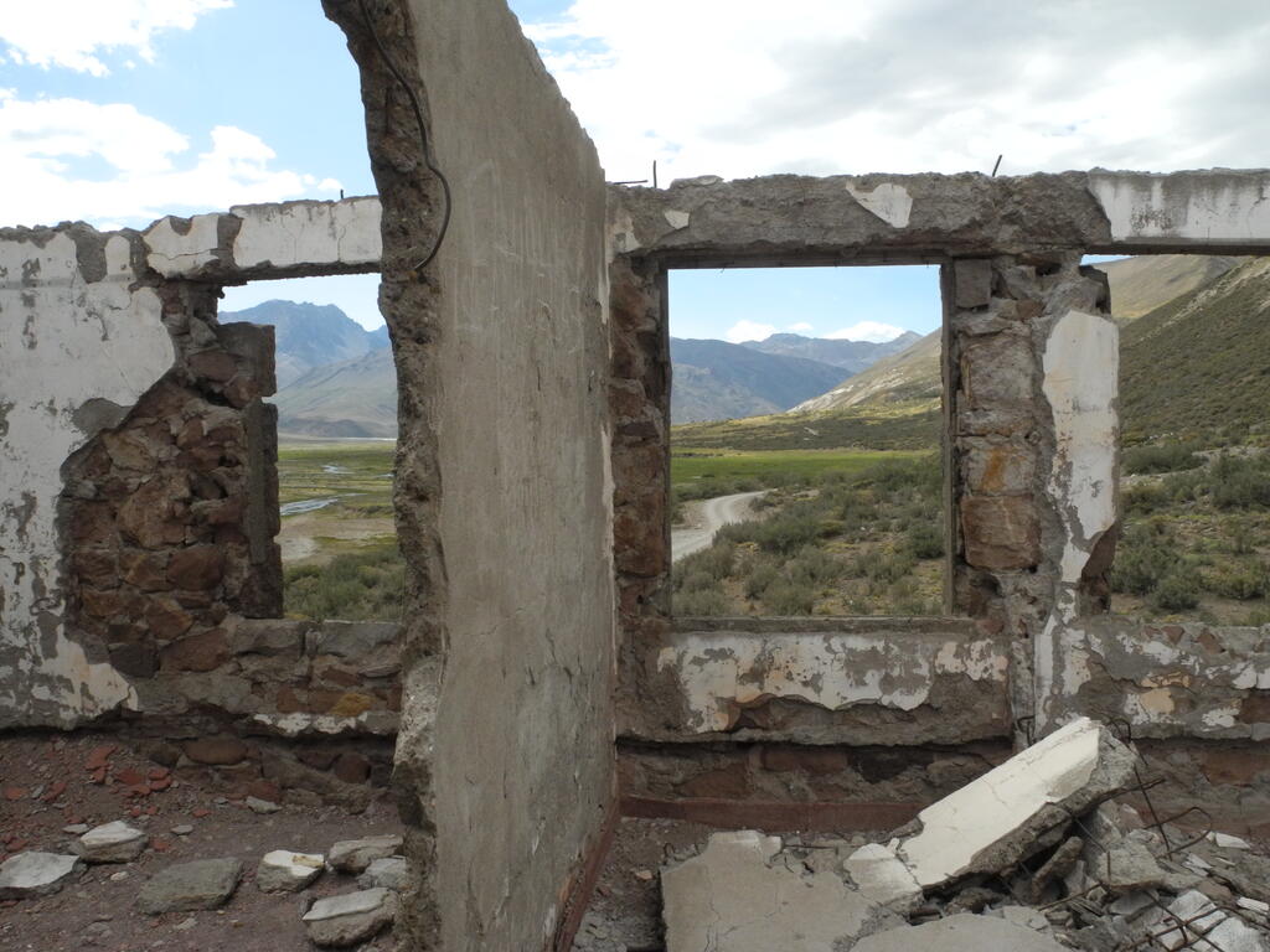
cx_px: 635
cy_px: 476
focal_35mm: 28
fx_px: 1027
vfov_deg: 49.7
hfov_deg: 63.4
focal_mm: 6
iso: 400
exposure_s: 1/1000
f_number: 6.3
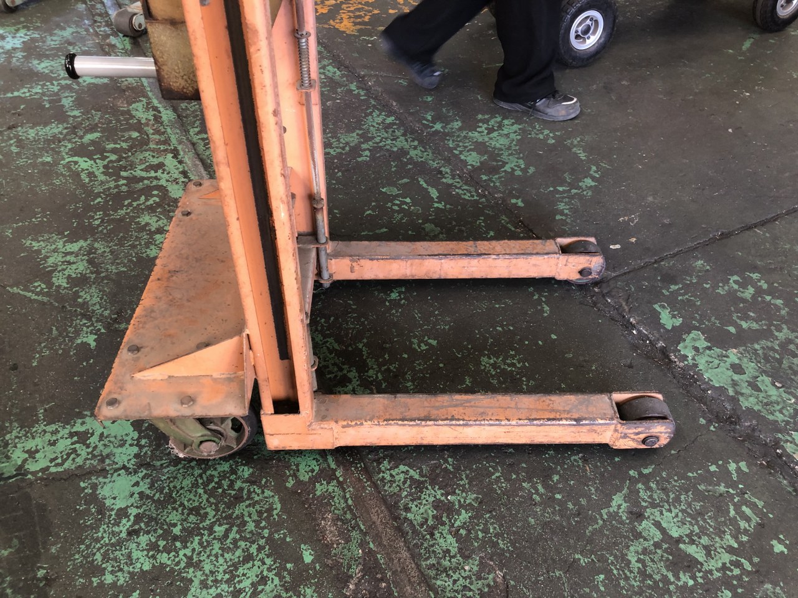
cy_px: 299
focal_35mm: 28
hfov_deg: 63.4
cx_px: 399
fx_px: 645
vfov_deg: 49.7
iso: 40
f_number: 1.8
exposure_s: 1/20
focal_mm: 3.99
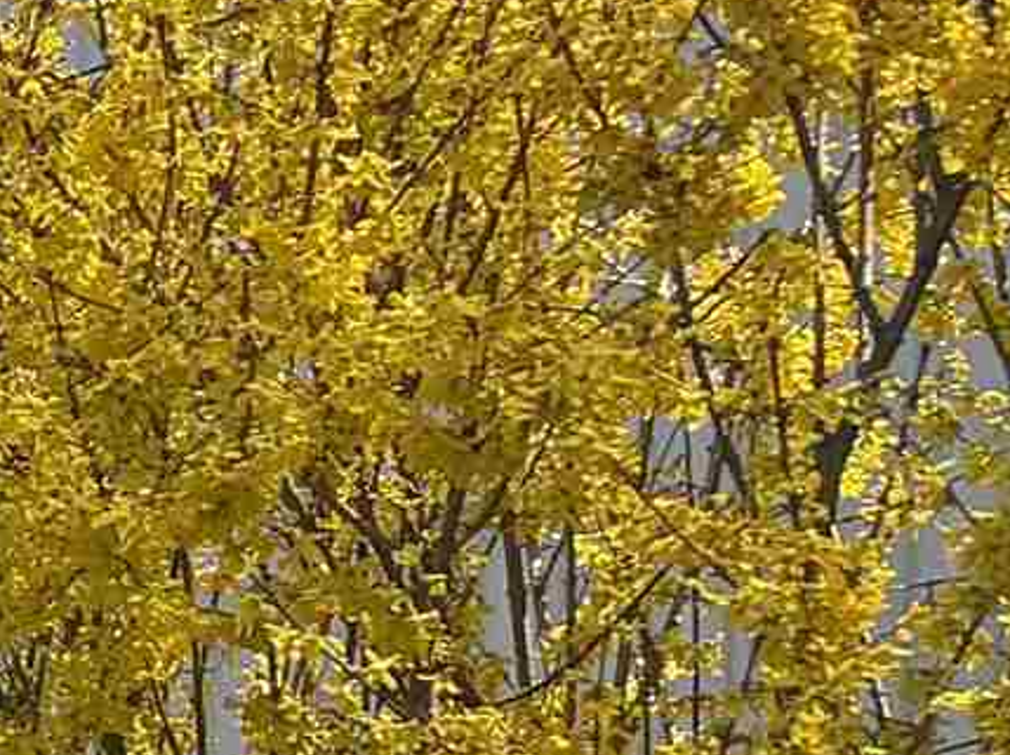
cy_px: 943
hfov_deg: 8.6
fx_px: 5014
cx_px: -2397
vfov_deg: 8.5
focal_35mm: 172
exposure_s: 1/2703
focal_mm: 6.76
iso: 100
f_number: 1.78
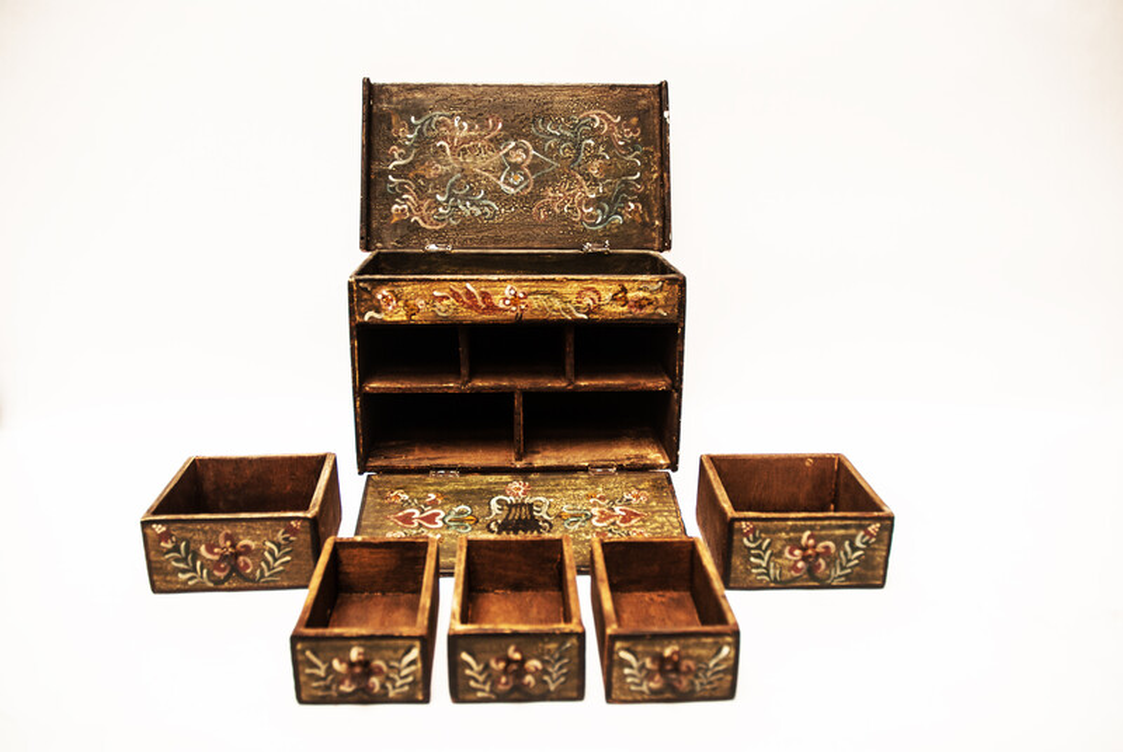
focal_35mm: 27
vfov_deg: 48.1
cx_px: 562
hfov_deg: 67.3
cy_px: 376
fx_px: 843
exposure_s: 1/2
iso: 100
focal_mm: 18
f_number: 3.5
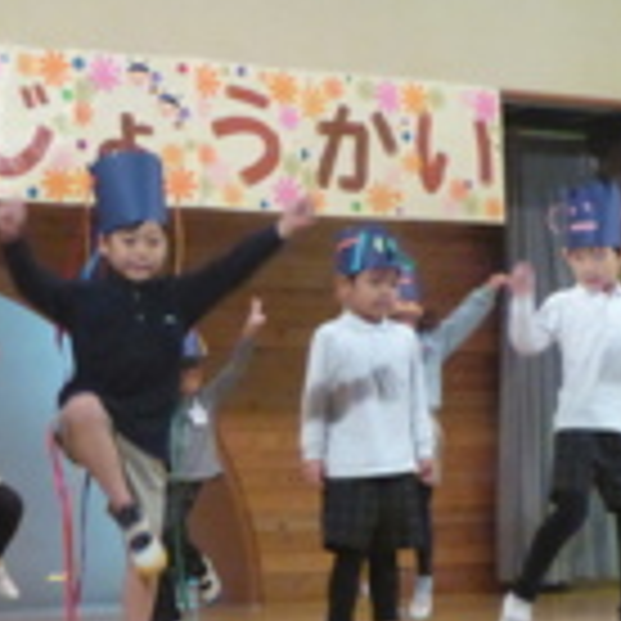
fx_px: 2050
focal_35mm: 101
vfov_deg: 17.2
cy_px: 436
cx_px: 176
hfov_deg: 17.2
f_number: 4.3
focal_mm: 7.8
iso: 1600
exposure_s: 1/100
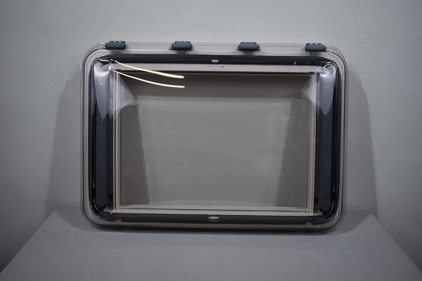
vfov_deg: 38.4
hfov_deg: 55.1
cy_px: 140
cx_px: 211
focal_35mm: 34
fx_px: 404
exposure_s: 1/250
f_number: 4
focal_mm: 23
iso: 400
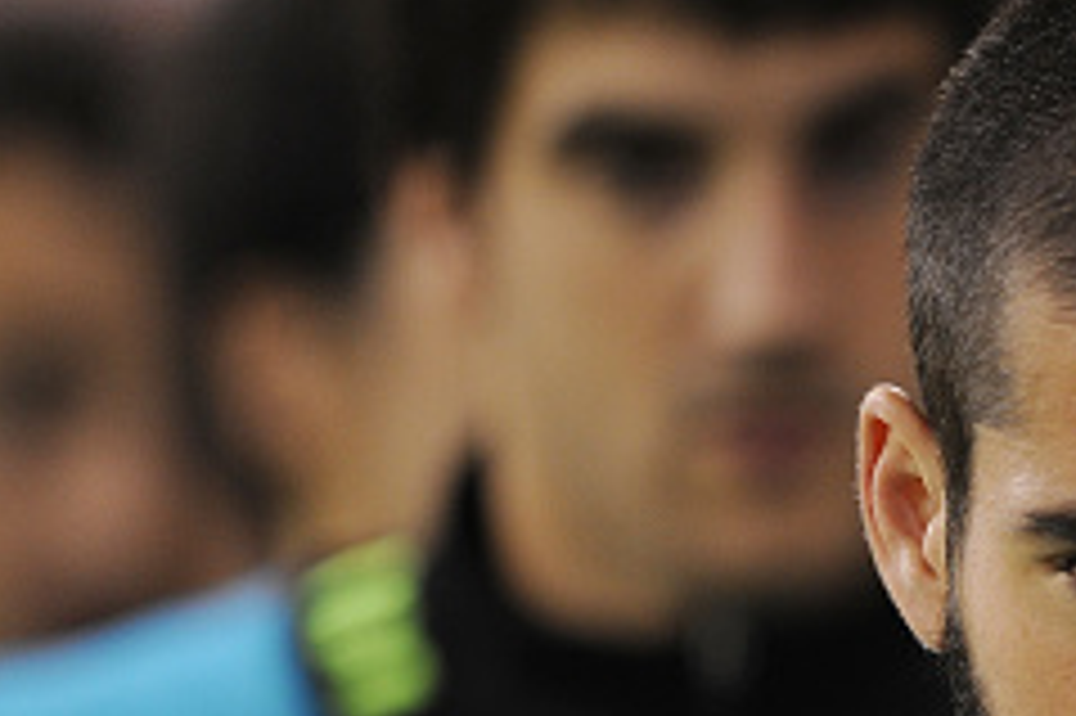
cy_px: 741
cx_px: 1292
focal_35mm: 996
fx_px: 29748
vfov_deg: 1.4
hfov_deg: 2.1
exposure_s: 1/400
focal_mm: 400
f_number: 2.8
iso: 1600
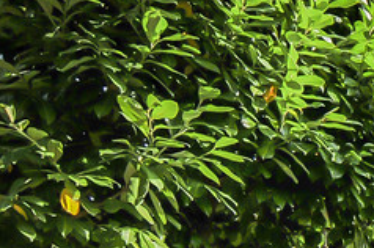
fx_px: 768
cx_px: 728
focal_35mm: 74
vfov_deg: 17.0
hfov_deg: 18.7
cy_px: 347
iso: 200
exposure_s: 1/500
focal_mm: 11.5
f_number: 5.6
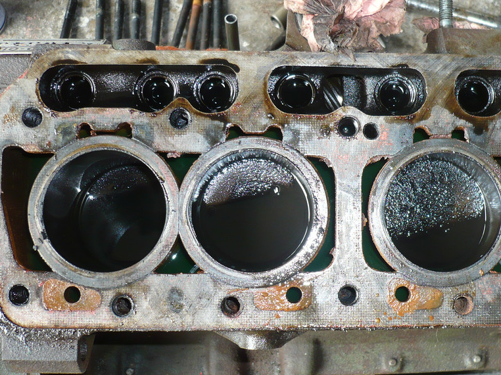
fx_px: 709
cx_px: 326
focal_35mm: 49
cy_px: 182
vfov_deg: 29.7
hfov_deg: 38.6
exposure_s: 1/30
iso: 100
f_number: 2.8
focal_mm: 5.8
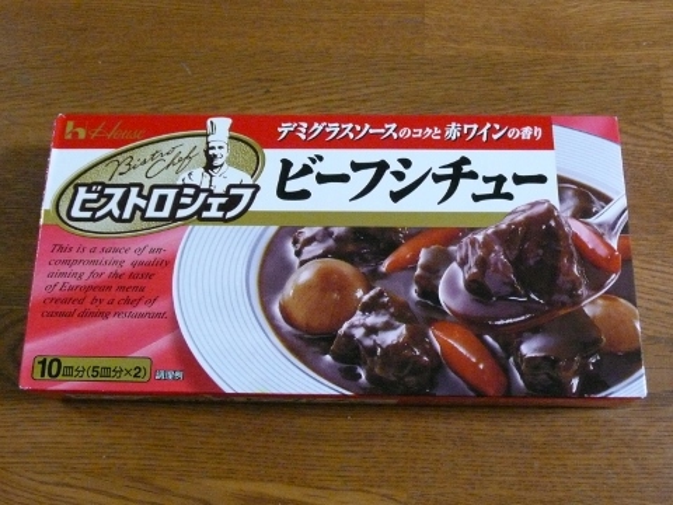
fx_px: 836
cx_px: 336
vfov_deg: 33.6
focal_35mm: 43
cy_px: 252
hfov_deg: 43.9
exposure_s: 1/10
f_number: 4
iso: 800
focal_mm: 7
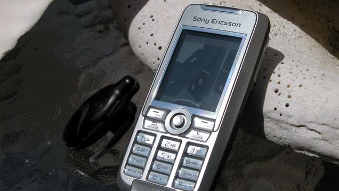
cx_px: 169
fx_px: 719
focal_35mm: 80
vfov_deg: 15.1
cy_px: 97
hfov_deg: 26.5
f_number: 7.5
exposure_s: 1/971
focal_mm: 18.8
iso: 100
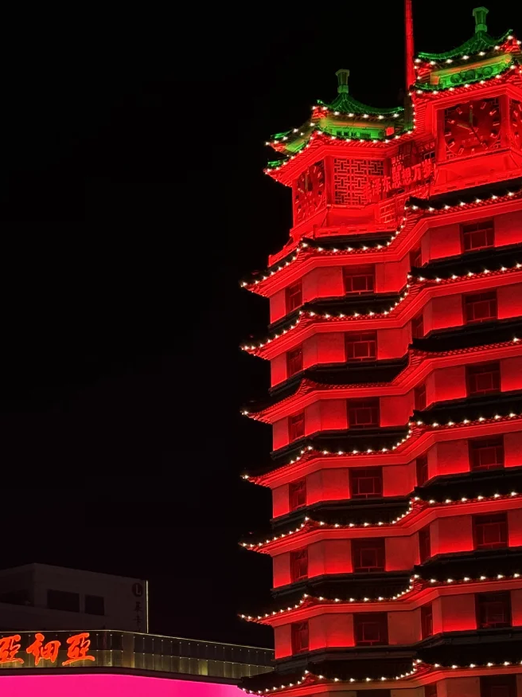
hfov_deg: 18.6
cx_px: 222
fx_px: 1589
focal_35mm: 79
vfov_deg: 24.3
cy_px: 566
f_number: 1.78
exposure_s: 1/114
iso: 80
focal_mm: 6.76
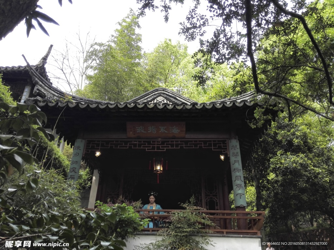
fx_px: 270
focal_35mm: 28
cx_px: 167
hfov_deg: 63.4
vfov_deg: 49.7
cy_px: 125
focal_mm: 3.79
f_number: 2
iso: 50
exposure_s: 1/179
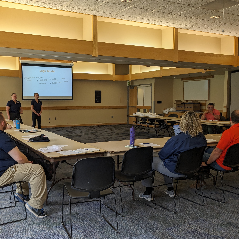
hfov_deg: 44.8
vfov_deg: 44.9
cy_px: 121
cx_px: 103
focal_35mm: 37
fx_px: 289
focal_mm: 4.38
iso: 68
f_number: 1.73
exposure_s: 1/120
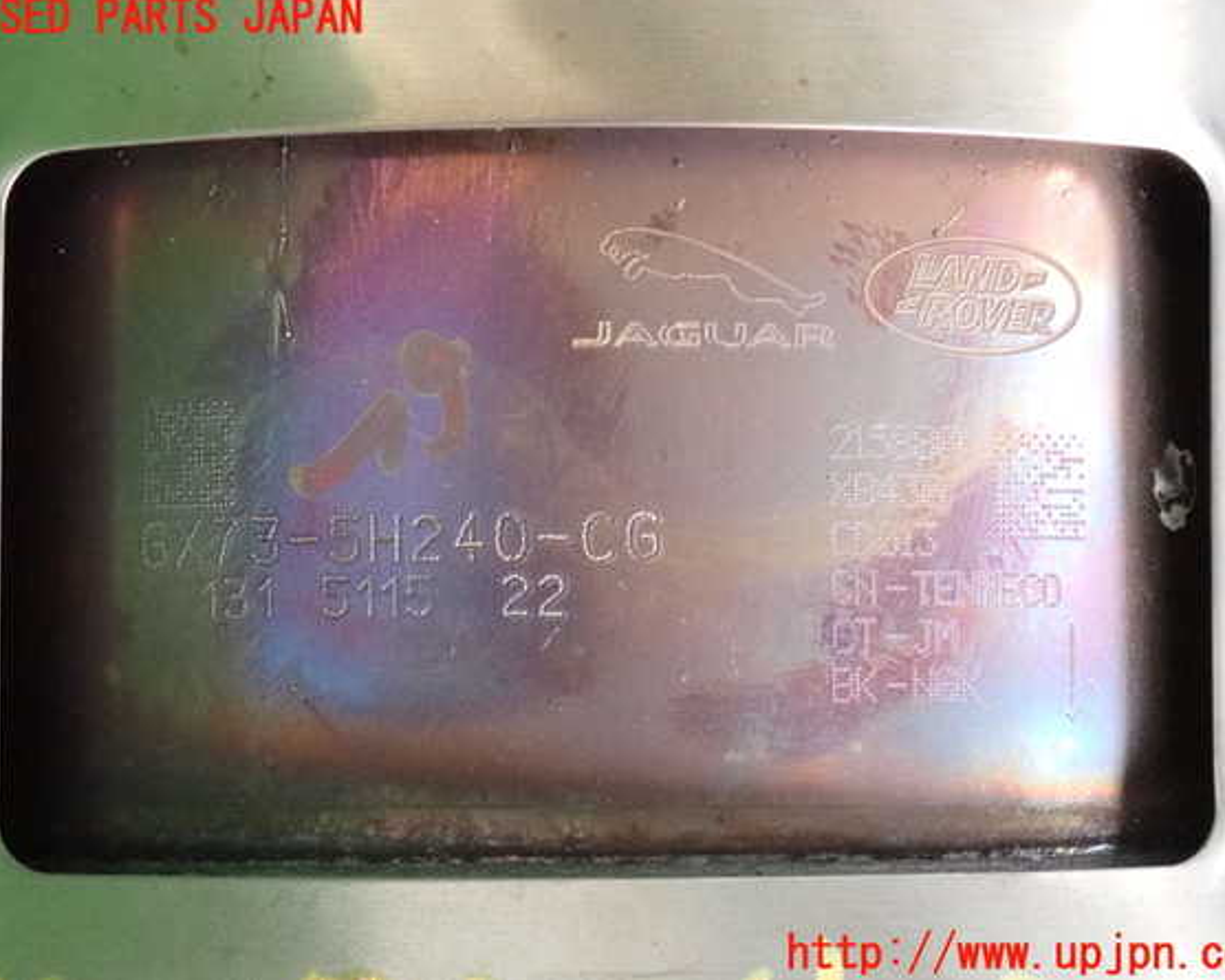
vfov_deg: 15.6
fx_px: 3590
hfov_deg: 19.4
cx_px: 624
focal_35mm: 99
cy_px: 487
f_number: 4.7
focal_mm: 16.79
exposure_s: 1/125
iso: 1600
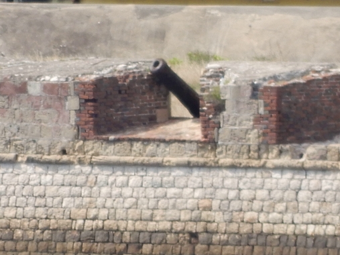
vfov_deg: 0.5
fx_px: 29518
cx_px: 128
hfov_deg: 0.7
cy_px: 87
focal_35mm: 3006
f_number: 6.9
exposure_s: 1/250
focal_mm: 151
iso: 100
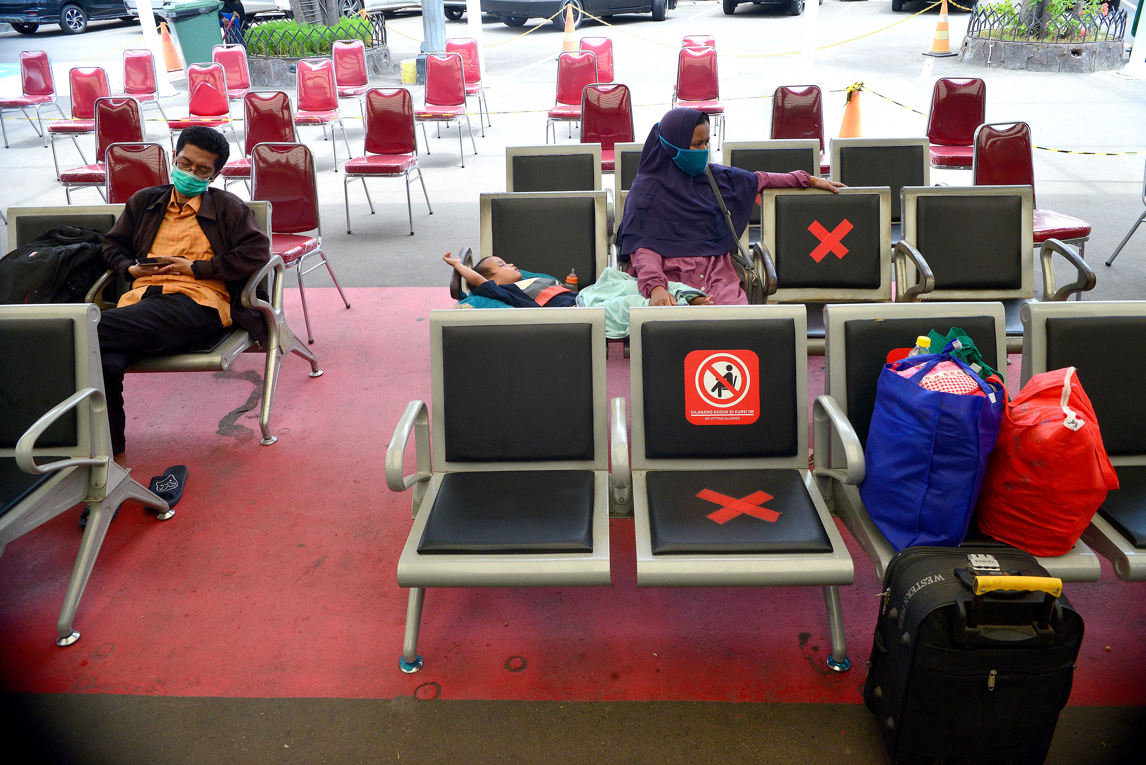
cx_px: 573
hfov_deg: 76.1
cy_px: 382
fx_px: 732
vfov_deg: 55.2
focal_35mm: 23
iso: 1000
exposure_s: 1/200
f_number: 9
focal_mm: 23
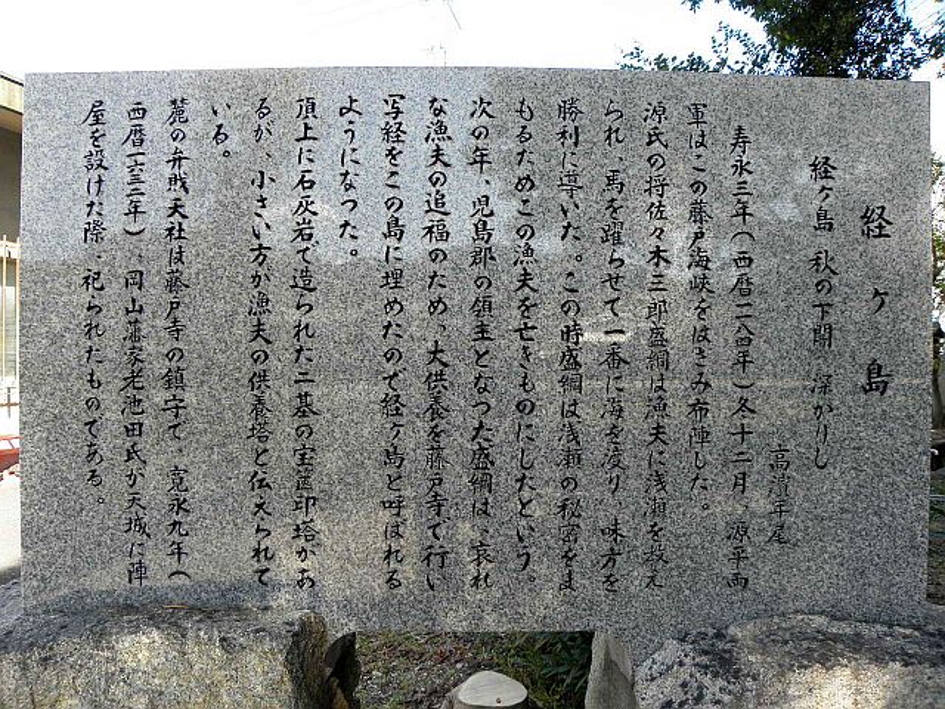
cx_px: 472
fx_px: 710
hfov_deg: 67.3
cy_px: 354
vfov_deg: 53.1
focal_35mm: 26
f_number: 4
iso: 64
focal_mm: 4.6
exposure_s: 1/60
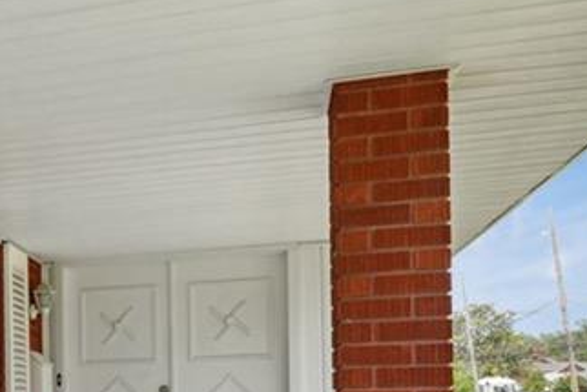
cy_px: 423
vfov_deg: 23.6
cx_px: -60
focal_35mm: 54
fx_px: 881
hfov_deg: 32.4
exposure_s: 1/320
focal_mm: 17
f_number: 11
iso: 800
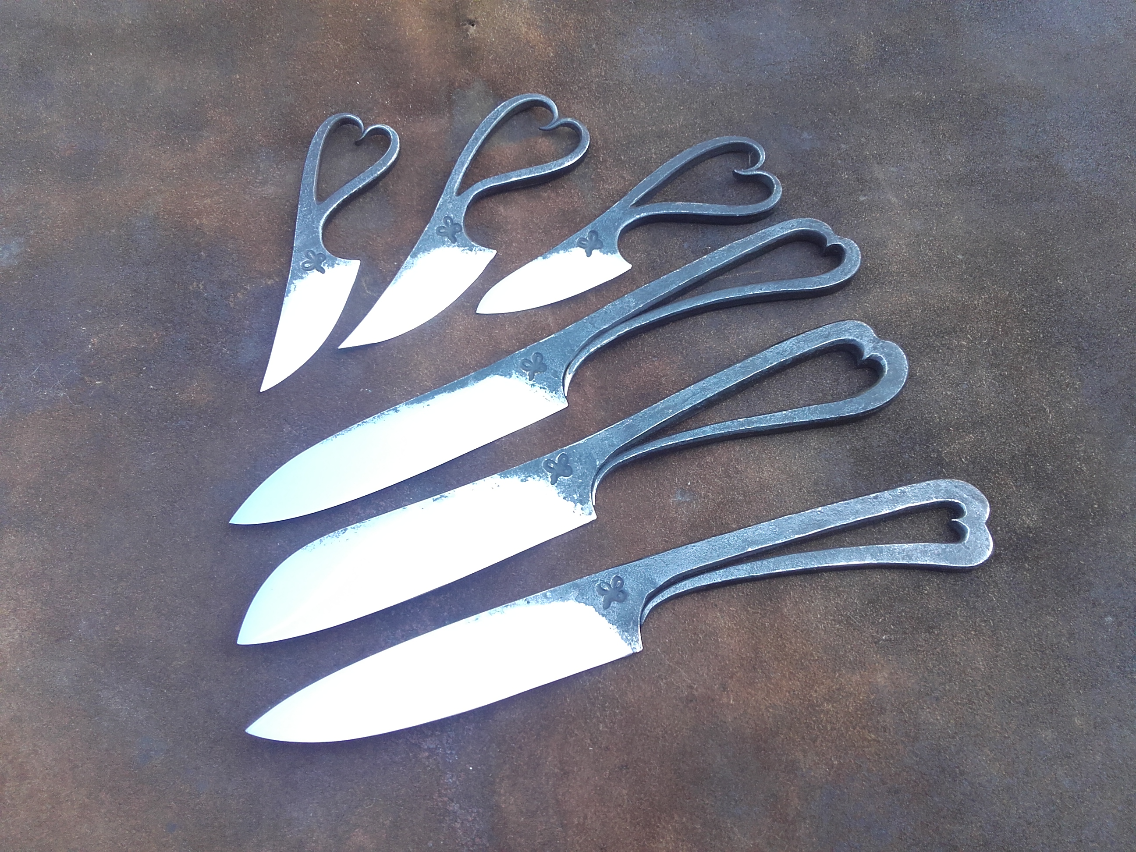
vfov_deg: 45.4
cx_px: 568
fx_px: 1017
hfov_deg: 58.4
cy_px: 426
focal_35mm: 31
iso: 50
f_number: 2.2
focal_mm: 3.31
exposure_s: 1/100
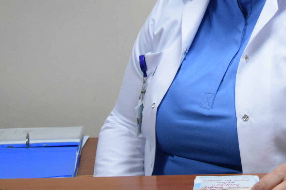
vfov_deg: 12.2
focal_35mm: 111
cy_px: -5
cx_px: 265
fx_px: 882
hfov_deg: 18.1
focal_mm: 30
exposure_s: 1/160
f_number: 5
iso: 3200
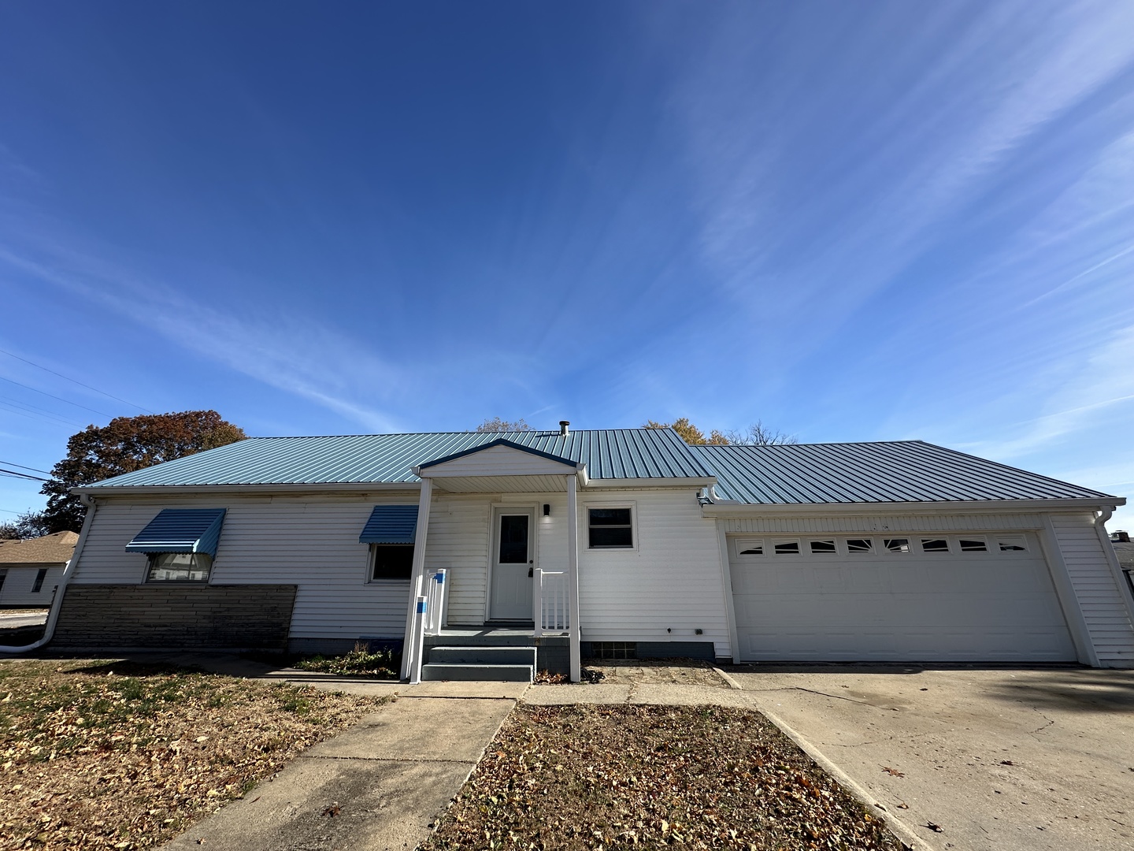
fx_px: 459
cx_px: 567
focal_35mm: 14
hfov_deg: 102.1
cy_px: 426
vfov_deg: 85.7
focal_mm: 2.22
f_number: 2.2
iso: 50
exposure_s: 1/1667
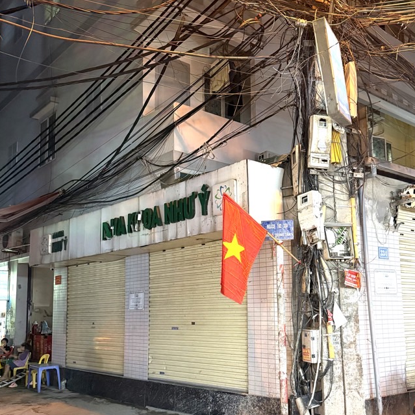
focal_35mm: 34
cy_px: 257
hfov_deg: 48.2
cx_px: 245
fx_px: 461
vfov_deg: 48.0
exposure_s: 1/33
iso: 640
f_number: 1.78
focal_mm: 6.76
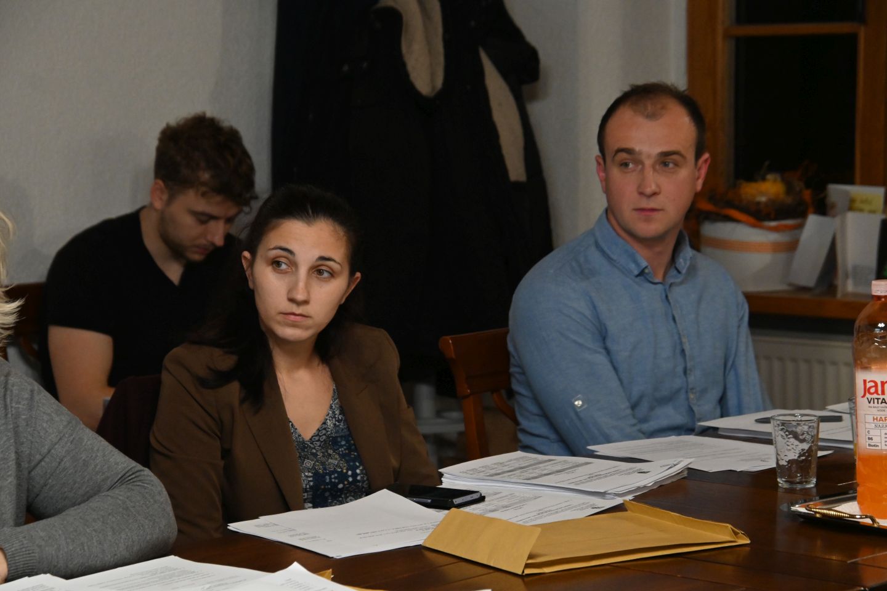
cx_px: 444
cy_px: 296
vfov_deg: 10.6
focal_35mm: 129
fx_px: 3178
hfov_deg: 15.9
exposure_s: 1/80
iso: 3200
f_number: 5
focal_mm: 86
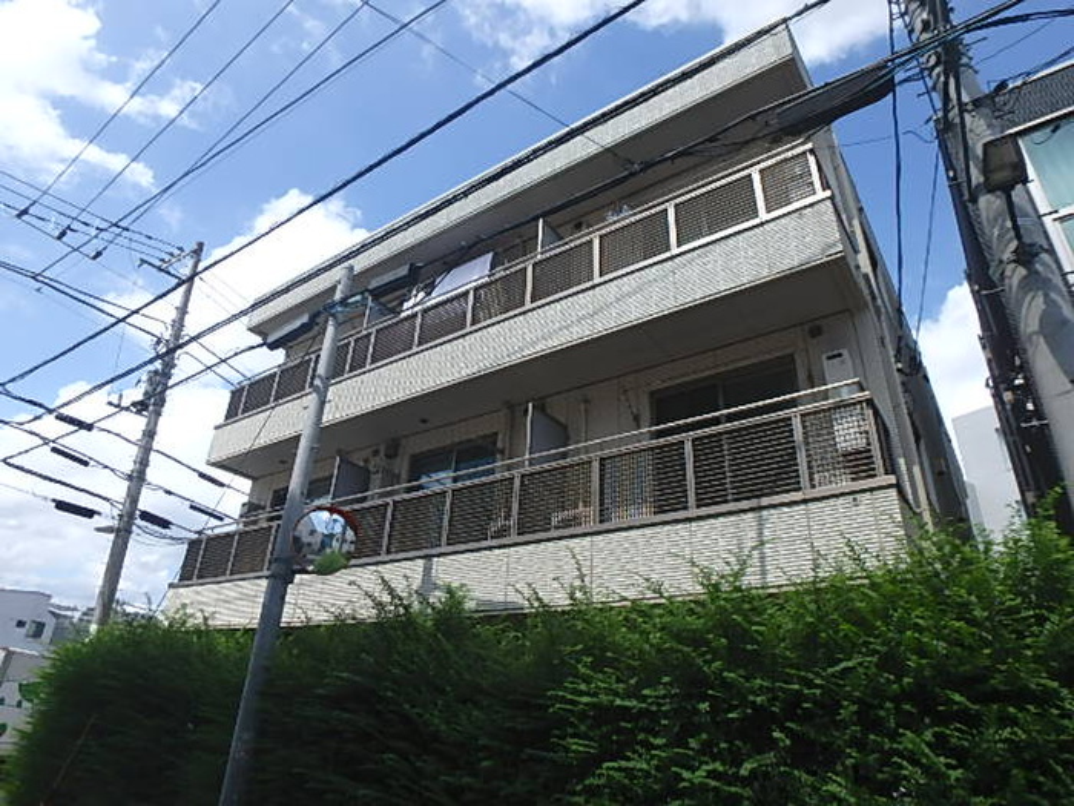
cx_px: 537
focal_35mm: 21
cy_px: 403
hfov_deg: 79.0
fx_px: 652
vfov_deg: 63.4
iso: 125
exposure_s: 1/1000
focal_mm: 3.7
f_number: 3.5
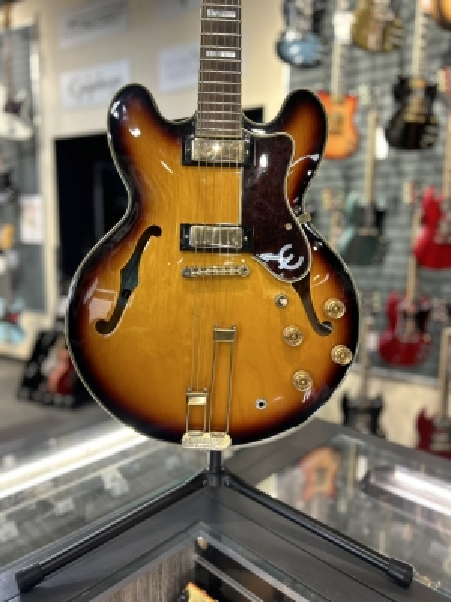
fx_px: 452
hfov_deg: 53.1
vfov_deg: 67.3
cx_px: 226
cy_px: 301
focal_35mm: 26
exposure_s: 1/60
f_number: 1.5
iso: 100
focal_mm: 5.7
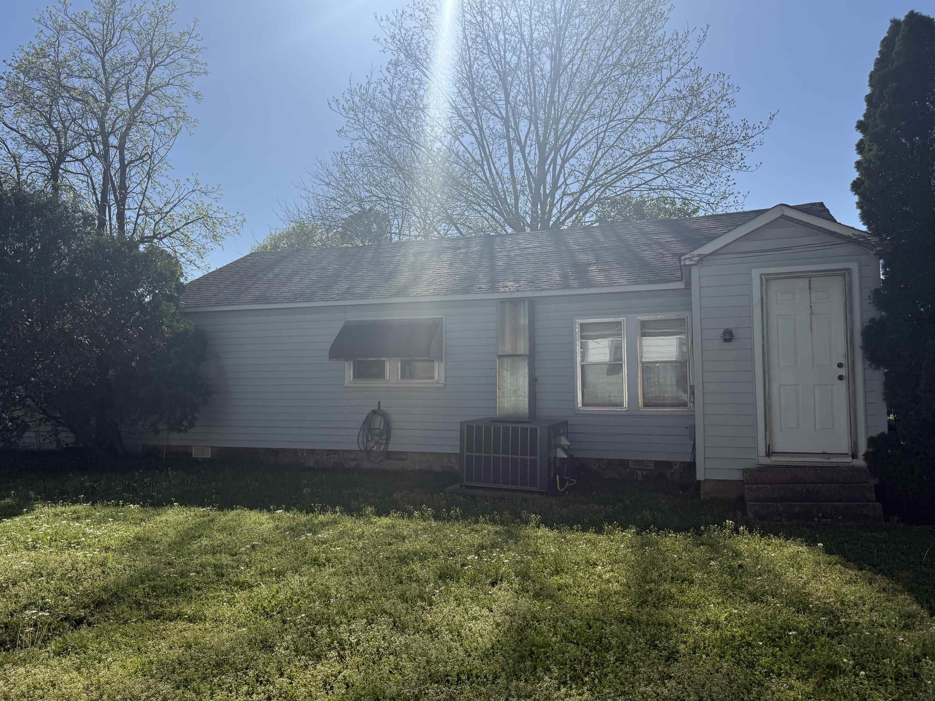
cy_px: 343
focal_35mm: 25
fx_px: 675
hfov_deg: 69.4
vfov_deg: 54.9
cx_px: 451
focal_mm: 6.76
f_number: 1.78
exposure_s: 1/10309
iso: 100
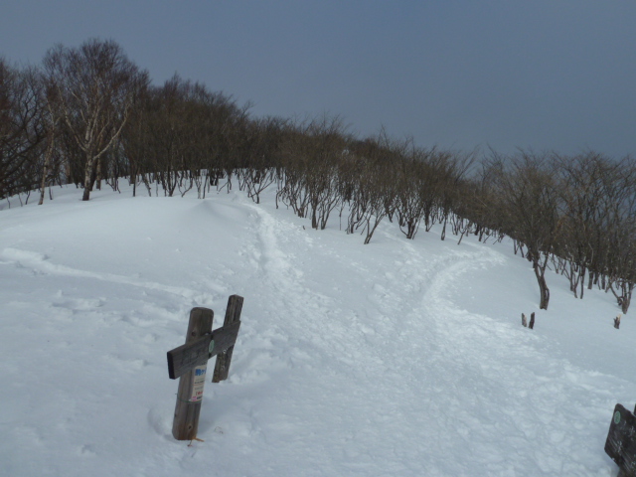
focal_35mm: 25
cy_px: 238
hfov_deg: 69.4
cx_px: 318
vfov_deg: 54.9
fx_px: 459
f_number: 5.6
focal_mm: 4.1
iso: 80
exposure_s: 1/640
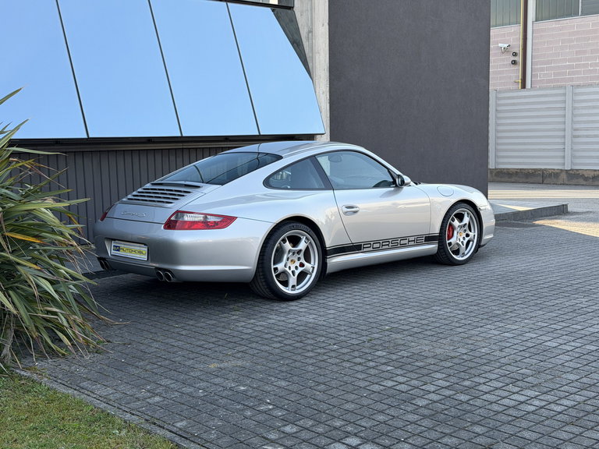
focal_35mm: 48
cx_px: 300
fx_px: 831
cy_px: 224
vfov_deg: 30.3
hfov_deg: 39.7
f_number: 1.78
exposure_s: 1/786
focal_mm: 6.76
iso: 64
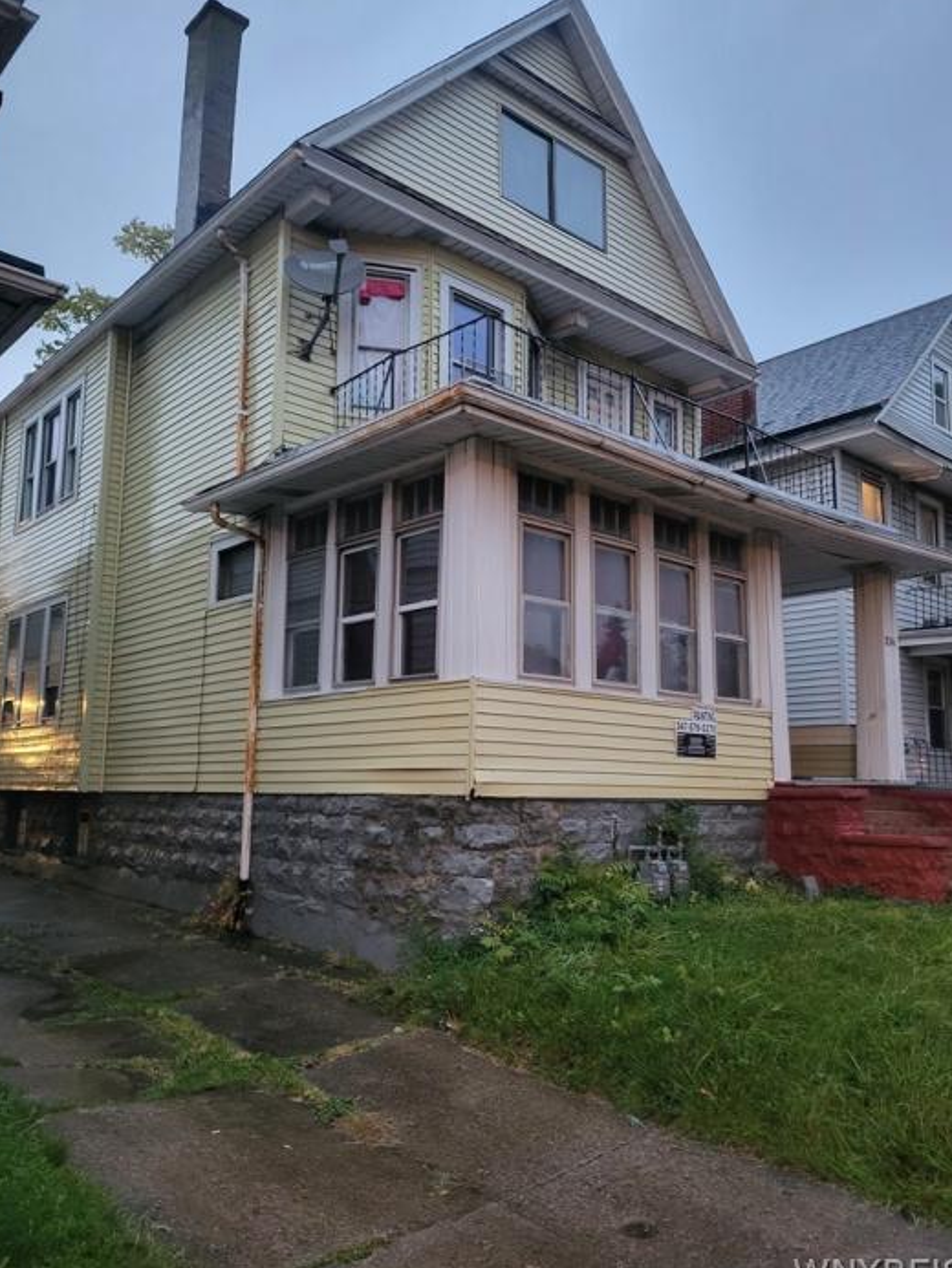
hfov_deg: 51.4
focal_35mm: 27
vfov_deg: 65.3
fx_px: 990
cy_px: 644
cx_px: 480
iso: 500
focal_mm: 5.4
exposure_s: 1/24
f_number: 1.8
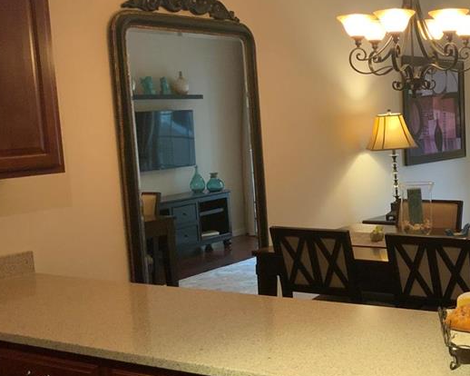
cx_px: 443
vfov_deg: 27.1
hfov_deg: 31.6
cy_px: 207
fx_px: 779
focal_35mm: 56
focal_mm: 3
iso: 160
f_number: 1.8
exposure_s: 1/60
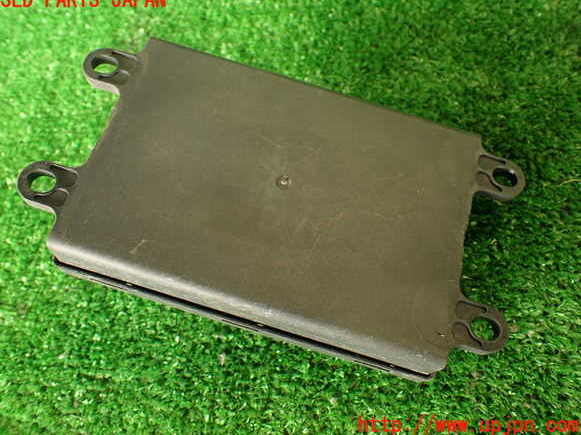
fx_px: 520
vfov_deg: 45.4
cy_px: 213
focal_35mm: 31
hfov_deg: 58.4
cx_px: 284
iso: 200
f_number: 2.3
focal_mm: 5.4
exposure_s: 1/30
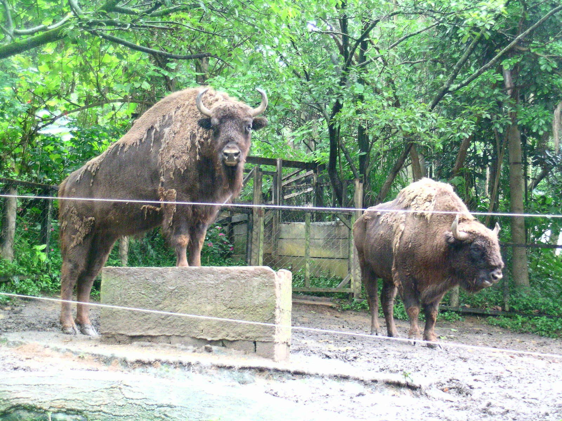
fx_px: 1136
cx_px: 281
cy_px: 210
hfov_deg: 27.8
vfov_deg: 21.0
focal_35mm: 70
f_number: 3.9
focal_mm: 14.5
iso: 400
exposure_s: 1/26.4
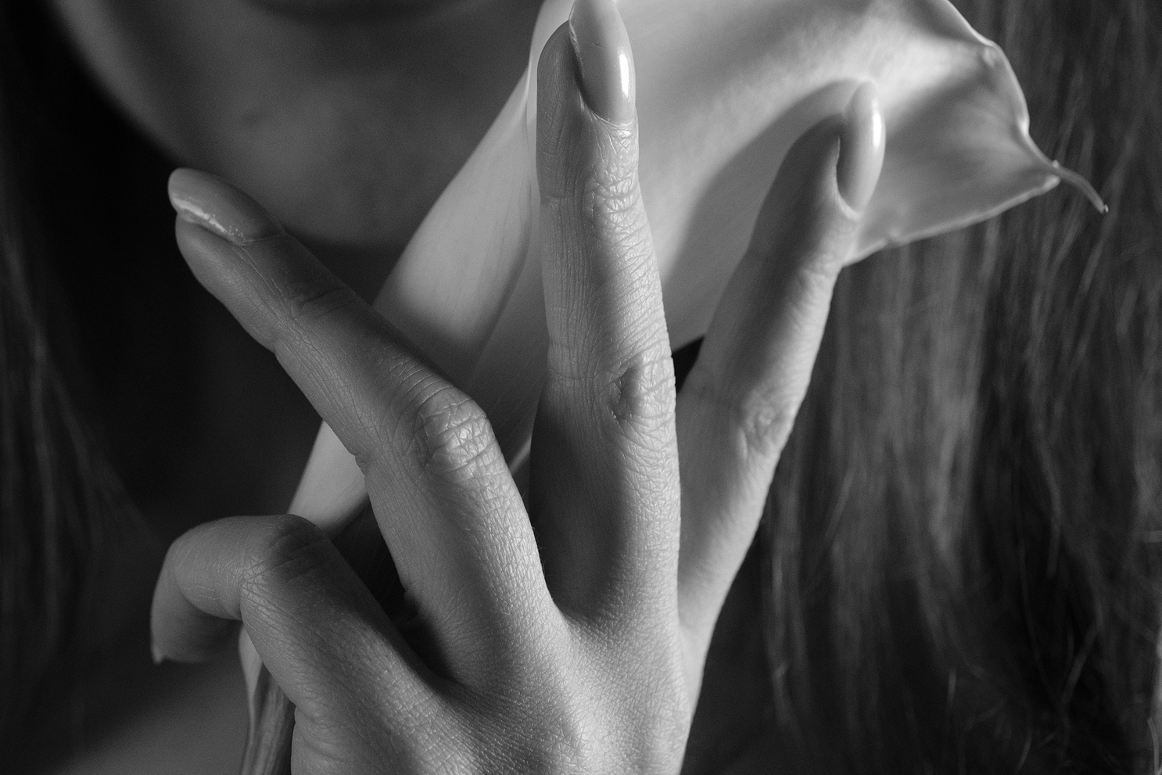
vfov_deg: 8.9
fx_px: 5003
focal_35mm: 155
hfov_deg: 13.2
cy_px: 328
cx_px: 167
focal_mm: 60
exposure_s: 1/1000
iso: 1250
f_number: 2.4
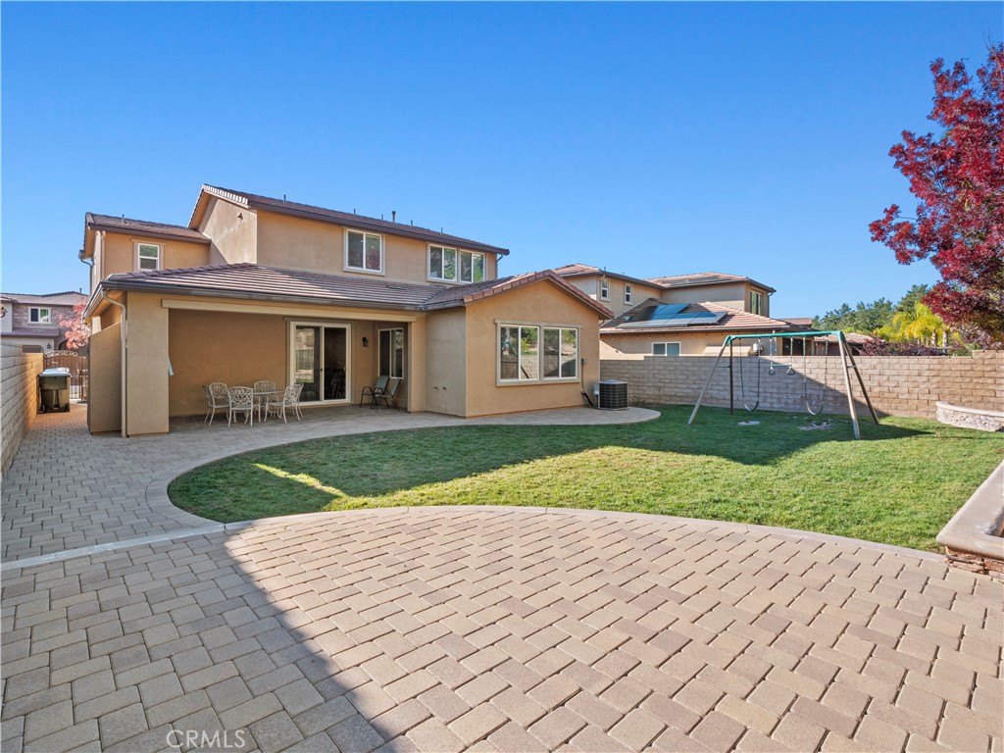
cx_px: 502
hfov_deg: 94.5
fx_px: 464
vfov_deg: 78.1
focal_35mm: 16
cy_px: 376
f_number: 9
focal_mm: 8
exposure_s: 1/60
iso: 200
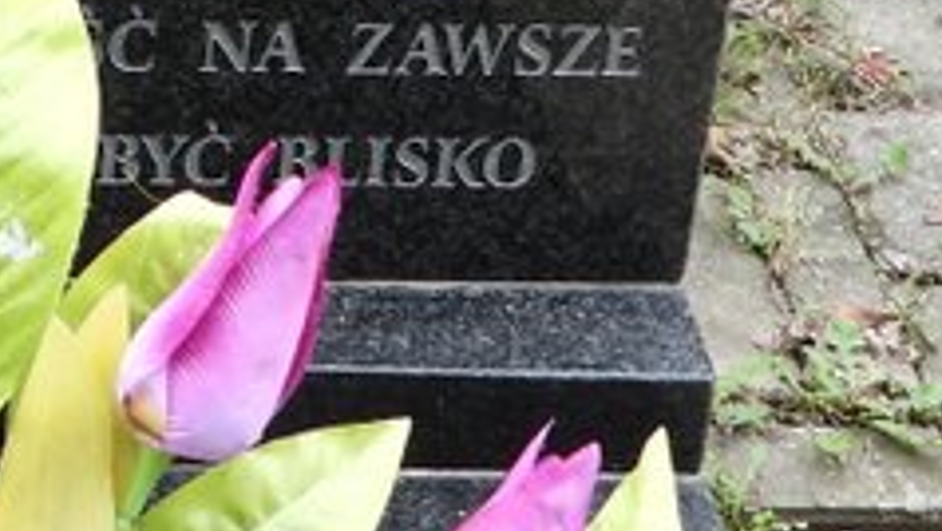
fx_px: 3748
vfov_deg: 7.7
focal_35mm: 150
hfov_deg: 13.8
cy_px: -630
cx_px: -297
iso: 100
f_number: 3.2
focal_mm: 5.8
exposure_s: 1/125
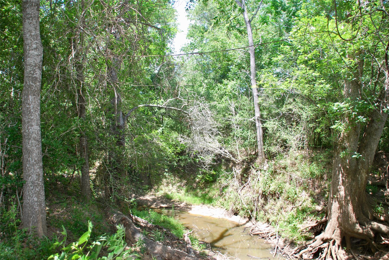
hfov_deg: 67.3
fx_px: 292
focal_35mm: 27
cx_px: 194
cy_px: 130
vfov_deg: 48.0
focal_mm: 18
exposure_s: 1/125
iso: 100
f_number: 3.5
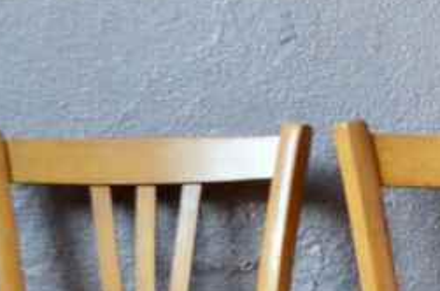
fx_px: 2475
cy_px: 500
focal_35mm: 203
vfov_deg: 6.6
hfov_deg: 9.8
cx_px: 708
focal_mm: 34
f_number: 5
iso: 1250
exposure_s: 1/30
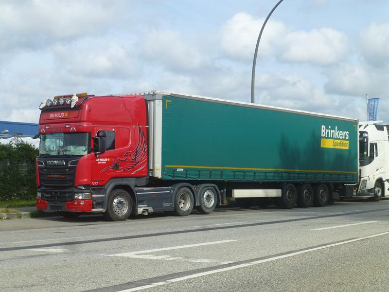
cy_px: 146
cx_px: 194
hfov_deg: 29.4
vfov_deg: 22.3
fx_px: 742
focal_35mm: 66
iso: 100
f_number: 4.9
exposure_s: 1/640
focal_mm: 11.7
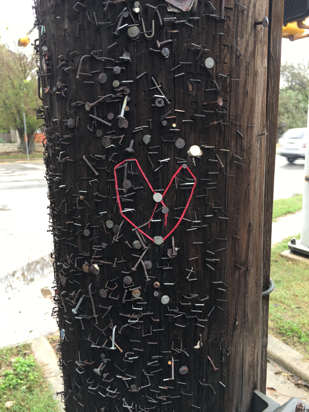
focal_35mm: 29
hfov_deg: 48.2
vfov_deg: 61.7
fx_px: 345
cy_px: 206
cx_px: 154
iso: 25
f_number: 2.2
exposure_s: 1/40
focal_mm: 4.15
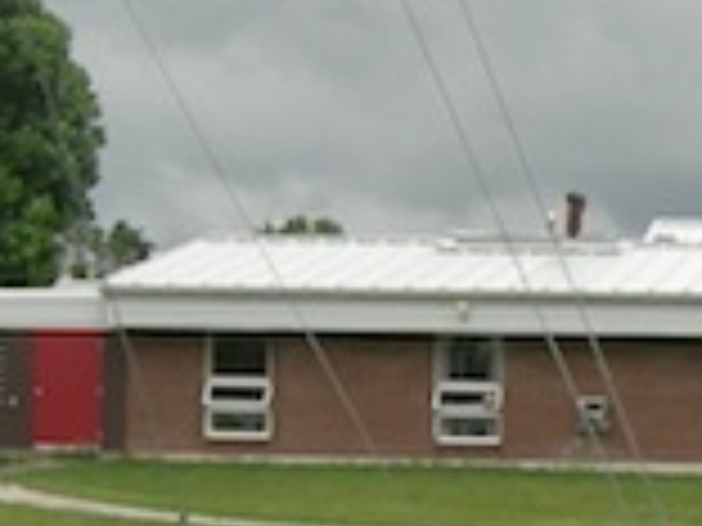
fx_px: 3001
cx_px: 900
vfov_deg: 10.0
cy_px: 436
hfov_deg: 12.9
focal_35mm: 148
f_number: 4.8
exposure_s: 1/165
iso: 64
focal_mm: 7.5
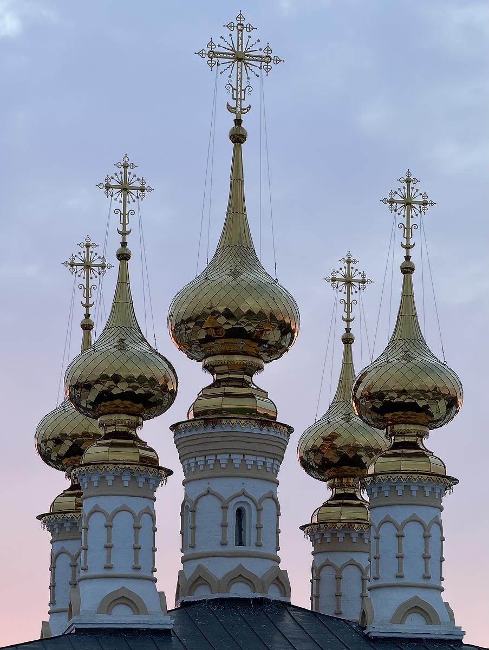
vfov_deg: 16.4
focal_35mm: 120
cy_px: 325
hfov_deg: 12.4
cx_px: 244
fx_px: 2255
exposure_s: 1/99
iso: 64
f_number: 2.8
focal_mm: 15.66
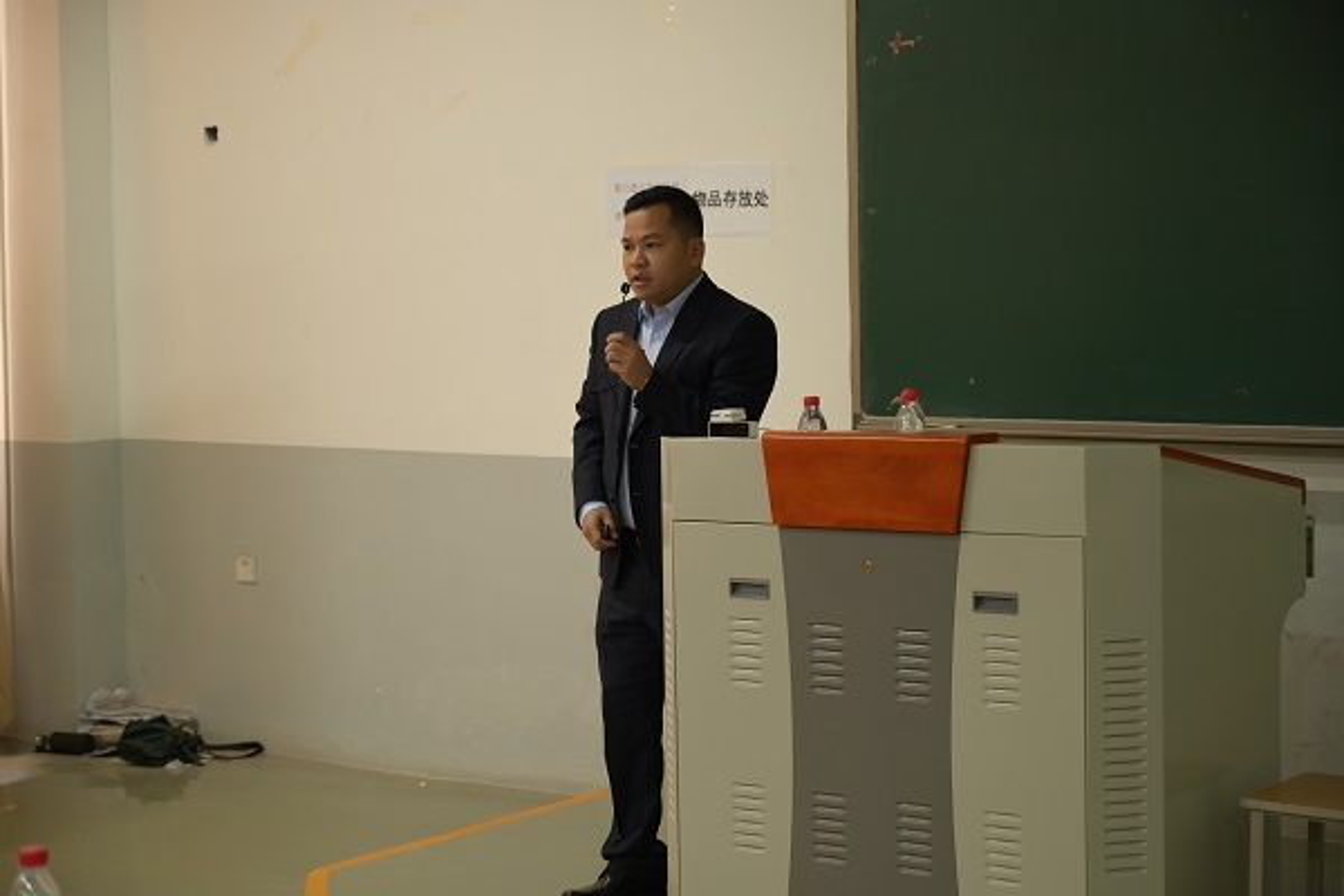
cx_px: 672
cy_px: 448
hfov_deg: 31.0
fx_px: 2426
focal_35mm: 65
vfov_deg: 20.9
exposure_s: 1/50
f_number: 4
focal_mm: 65
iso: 1000
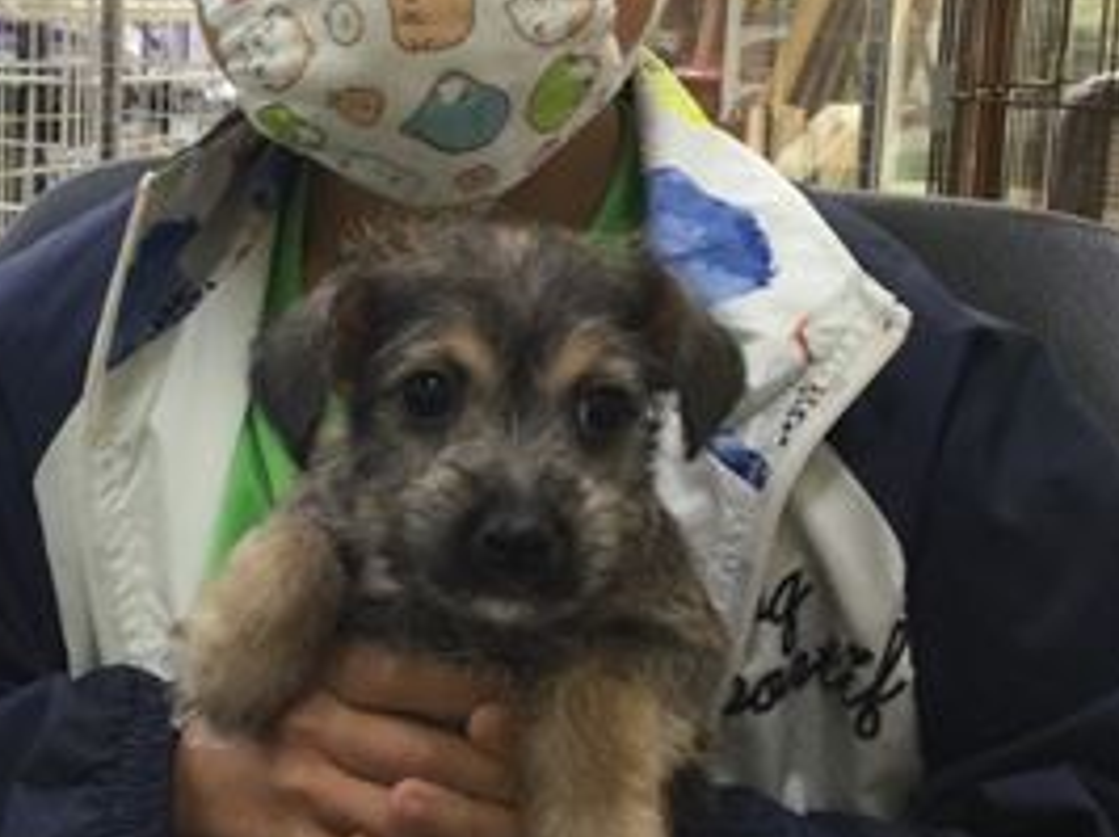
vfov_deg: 20.9
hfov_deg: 27.5
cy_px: 315
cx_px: 320
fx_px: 2261
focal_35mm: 70
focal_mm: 3.3
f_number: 2.4
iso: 64
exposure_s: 1/33
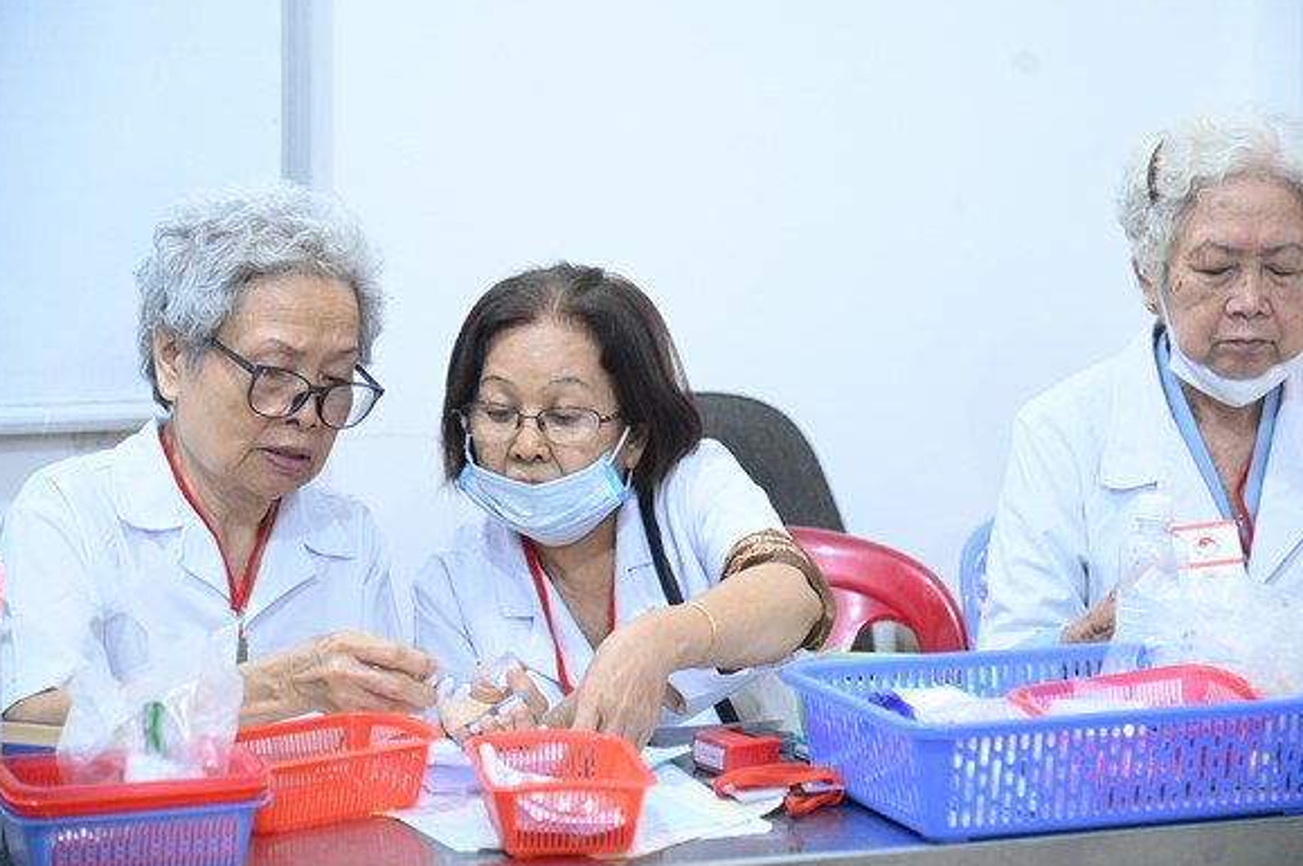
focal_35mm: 92
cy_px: 403
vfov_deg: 14.8
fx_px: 3327
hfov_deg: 22.2
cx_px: 684
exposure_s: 1/200
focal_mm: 82
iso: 8000
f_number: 4
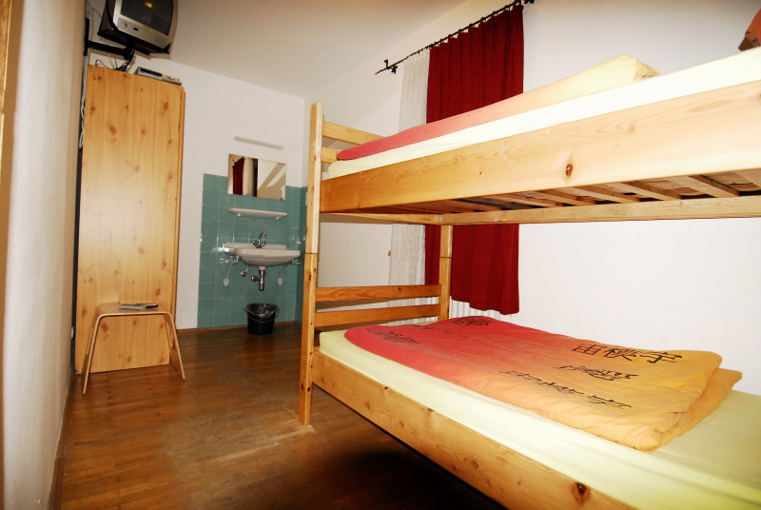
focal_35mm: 18
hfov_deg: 89.9
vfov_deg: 67.6
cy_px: 255
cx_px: 380
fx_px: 381
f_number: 4
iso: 800
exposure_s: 1/60
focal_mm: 12
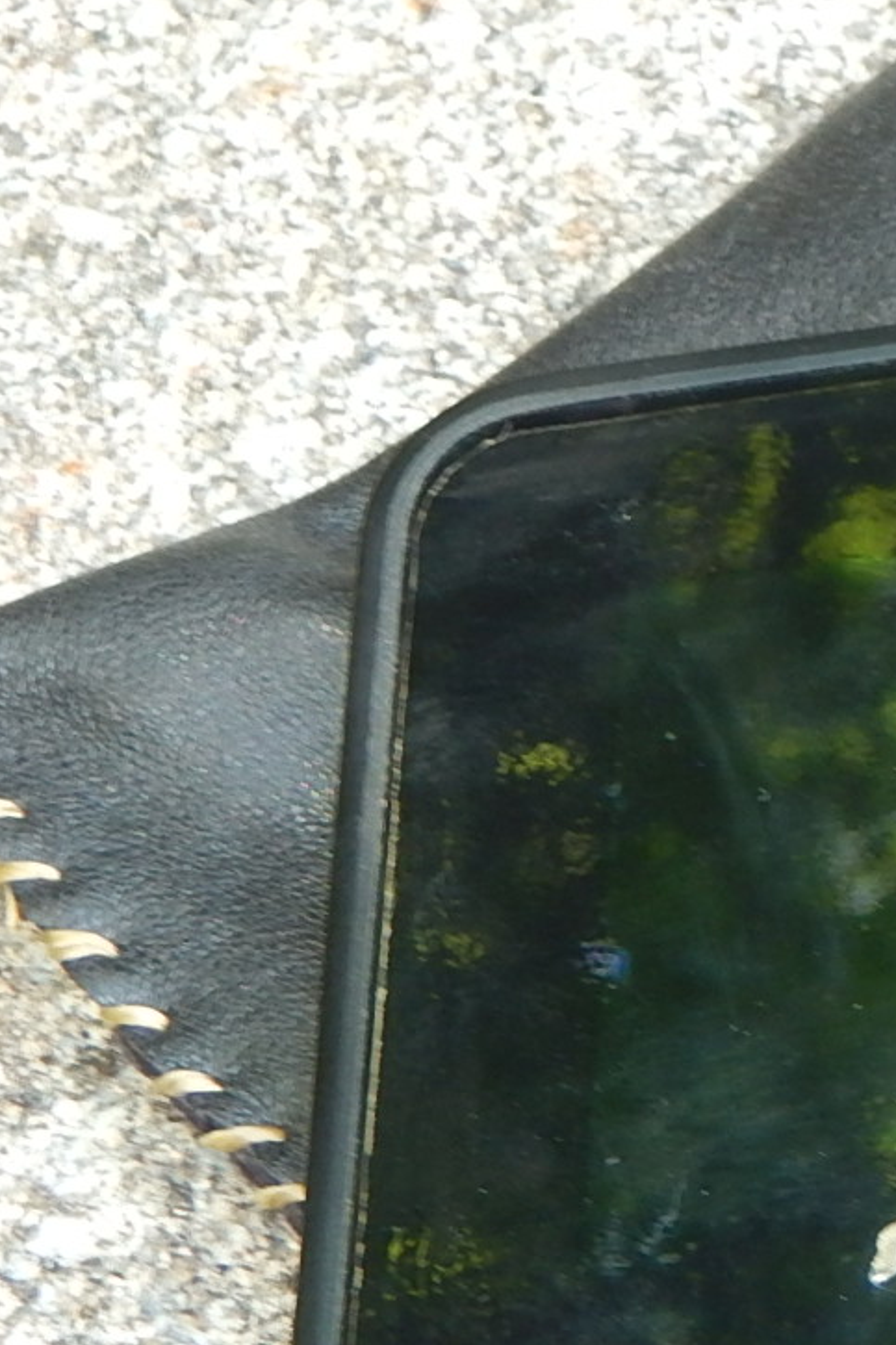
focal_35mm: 225
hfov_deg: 6.0
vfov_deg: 9.2
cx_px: 1707
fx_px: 8403
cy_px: 655
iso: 125
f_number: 4.1
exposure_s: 1/50
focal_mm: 12.3
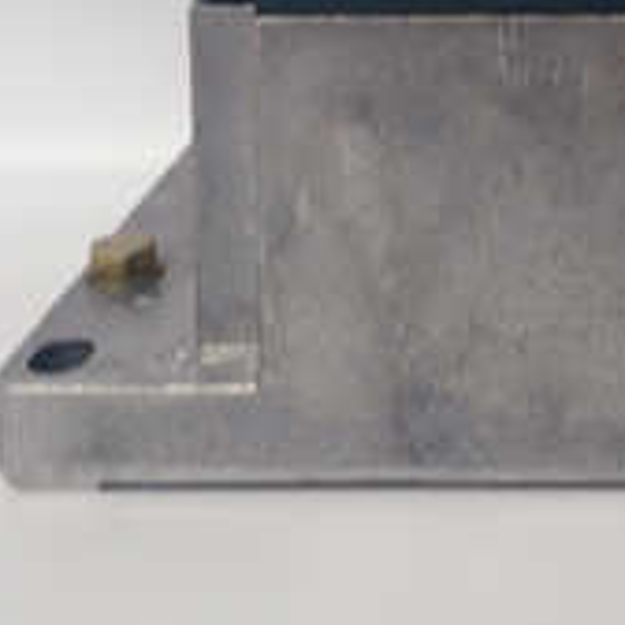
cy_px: -50
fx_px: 1450
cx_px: 565
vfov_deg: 23.0
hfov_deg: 23.7
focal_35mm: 71
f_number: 2
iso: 194
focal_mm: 3.79
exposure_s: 1/33
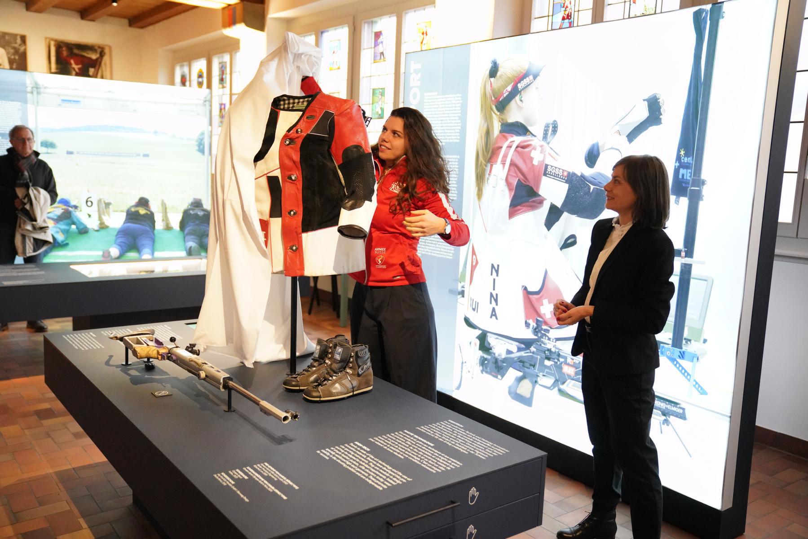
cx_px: 404
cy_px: 270
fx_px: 718
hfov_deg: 58.7
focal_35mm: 32
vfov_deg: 41.1
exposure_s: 1/1000
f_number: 2.8
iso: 12800
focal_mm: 32
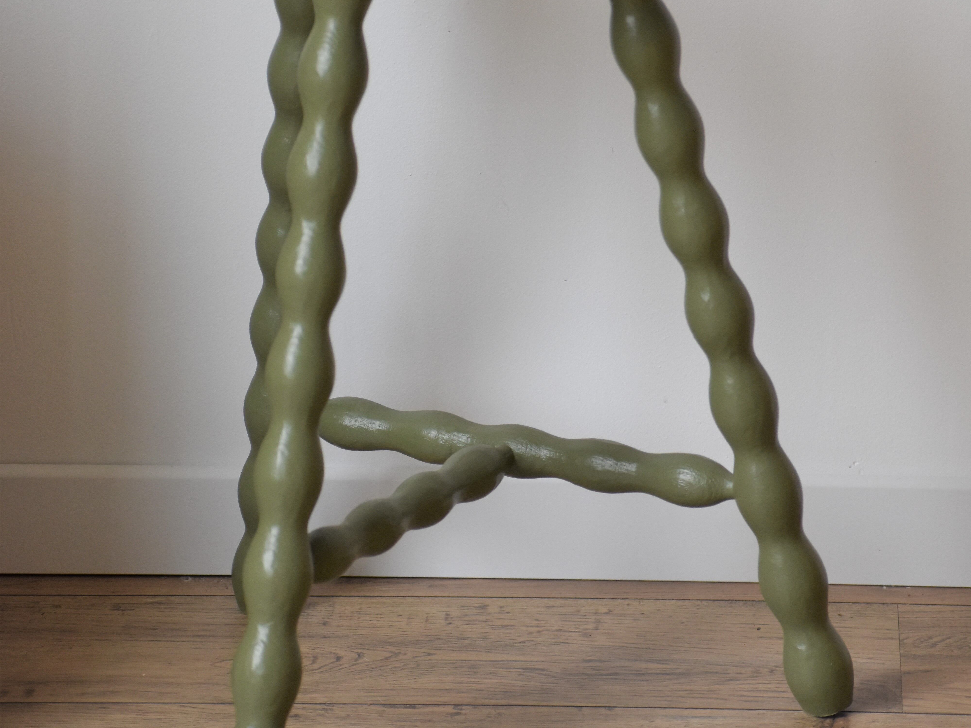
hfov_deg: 6.8
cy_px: 225
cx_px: 486
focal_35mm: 293
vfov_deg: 5.1
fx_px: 8211
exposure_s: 1/250
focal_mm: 135
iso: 800
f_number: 4.8
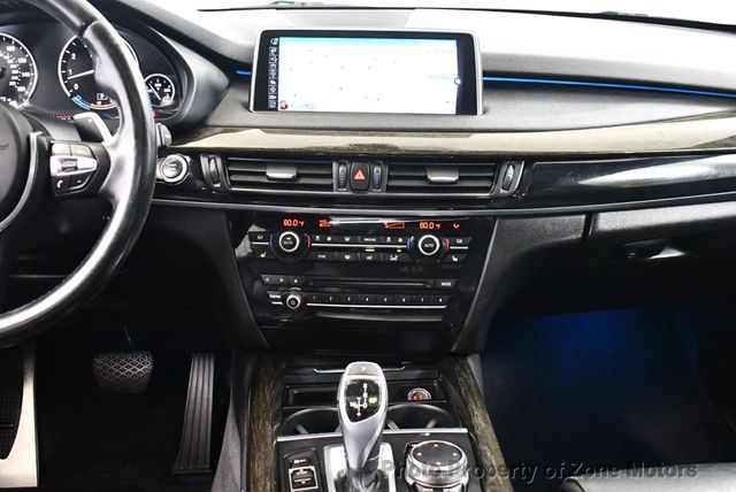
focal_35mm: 36
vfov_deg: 36.9
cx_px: 368
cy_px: 246
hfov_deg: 53.1
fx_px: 737
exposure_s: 1/60
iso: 7200
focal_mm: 18
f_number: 3.5
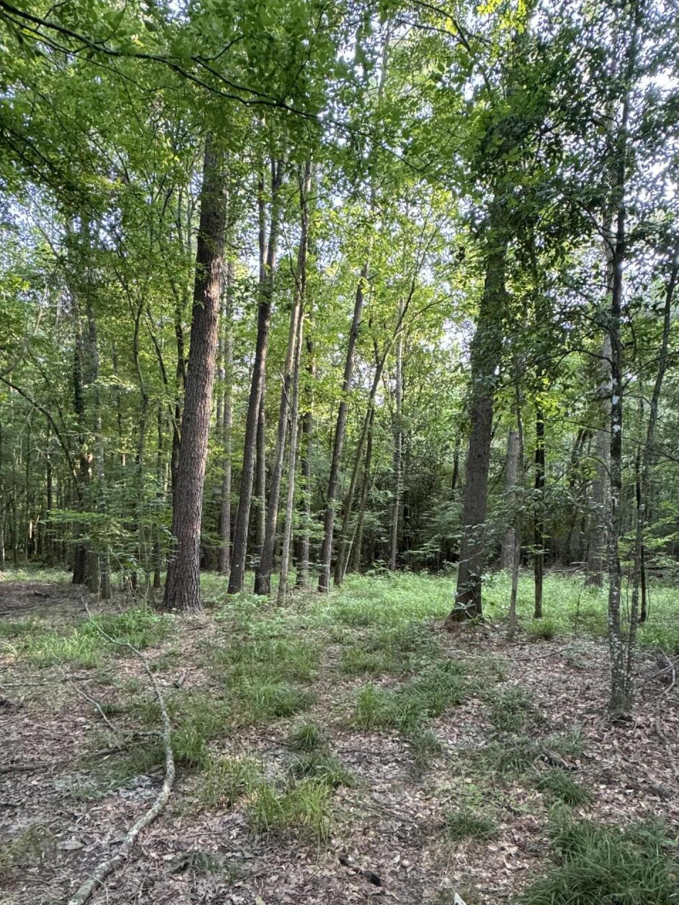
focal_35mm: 22
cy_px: 555
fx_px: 575
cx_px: 355
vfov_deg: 75.3
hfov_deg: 61.1
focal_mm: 2.22
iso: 320
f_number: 2.2
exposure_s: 1/84
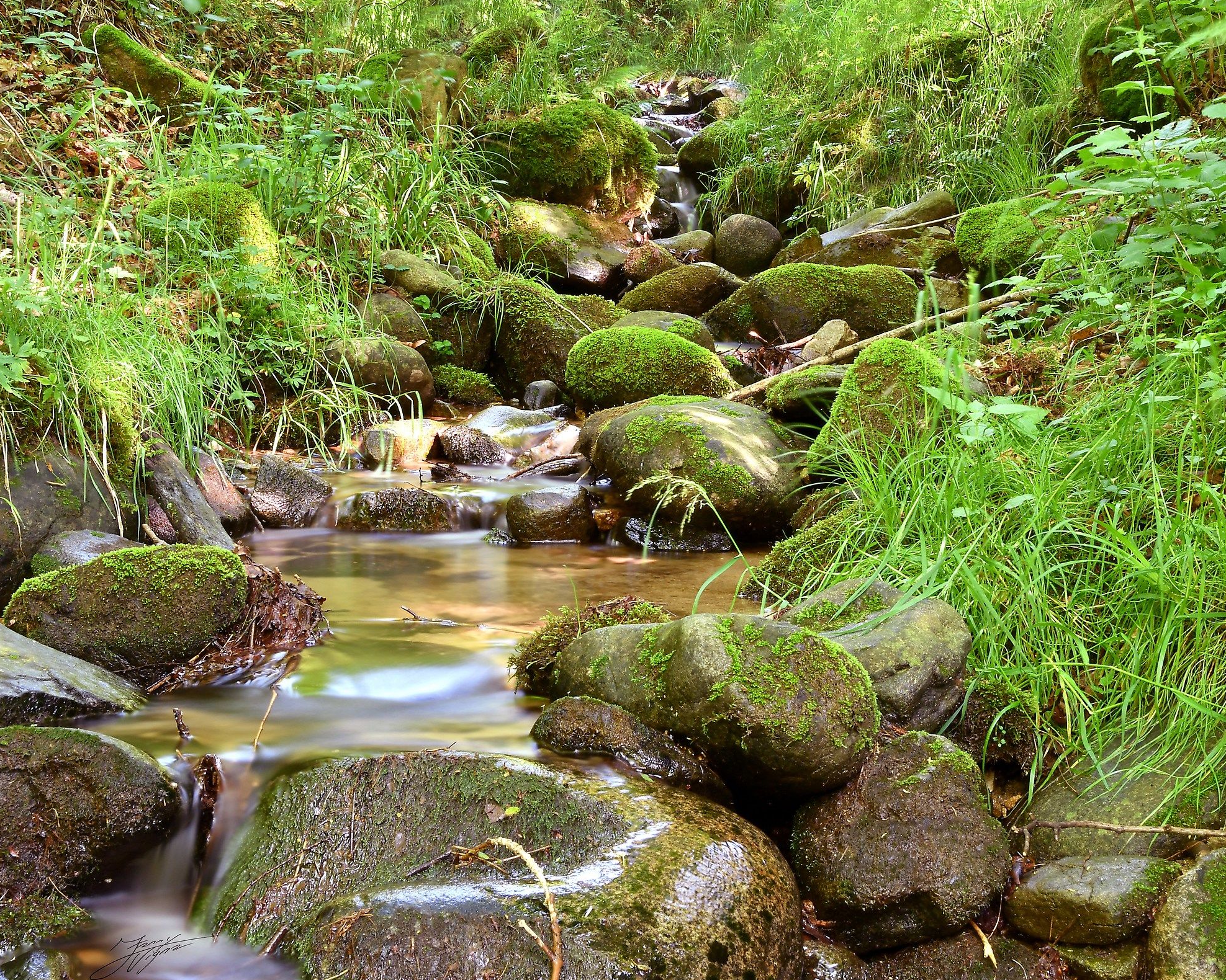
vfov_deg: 23.5
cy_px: 492
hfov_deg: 29.1
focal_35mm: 65
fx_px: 2359
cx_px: 702
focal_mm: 38
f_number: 29
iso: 100
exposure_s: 25
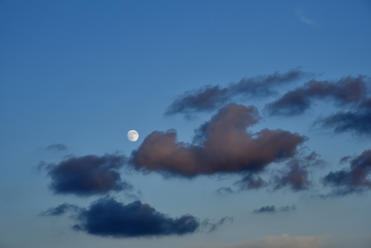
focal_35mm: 120
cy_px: 124
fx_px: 1237
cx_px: 186
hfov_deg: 17.1
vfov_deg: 11.4
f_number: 10
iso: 800
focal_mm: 120
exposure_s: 1/800
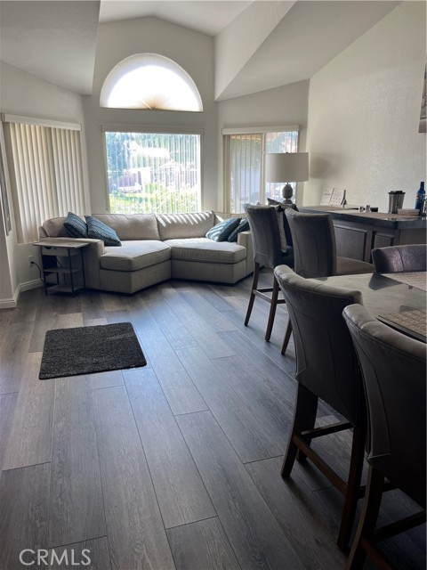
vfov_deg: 67.3
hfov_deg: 53.1
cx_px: 214
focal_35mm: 26
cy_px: 285
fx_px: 428
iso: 50
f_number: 1.6
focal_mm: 5.1
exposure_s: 1/120
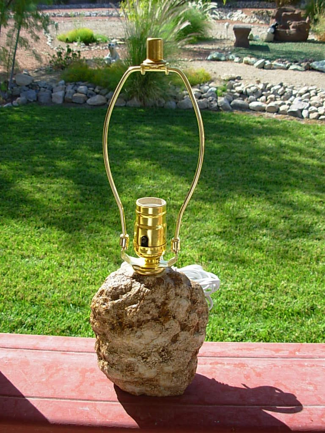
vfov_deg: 49.0
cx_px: 162
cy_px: 216
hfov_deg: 37.7
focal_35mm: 38
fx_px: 476
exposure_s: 1/542
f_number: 2.9
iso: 50
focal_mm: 6.3
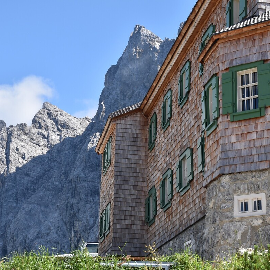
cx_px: 125
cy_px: 135
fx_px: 812
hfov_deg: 18.9
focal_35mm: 92
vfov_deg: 18.9
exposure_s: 1/250
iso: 125
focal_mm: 48
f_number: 8
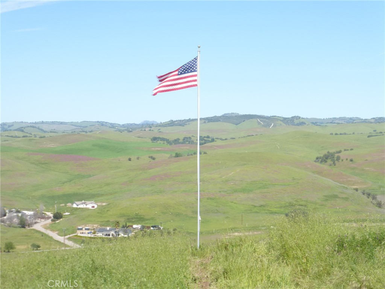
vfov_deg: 14.5
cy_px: 144
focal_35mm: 102
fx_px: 1134
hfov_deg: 19.3
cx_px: 192
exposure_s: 1/400
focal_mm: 18.2
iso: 100
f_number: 5.3
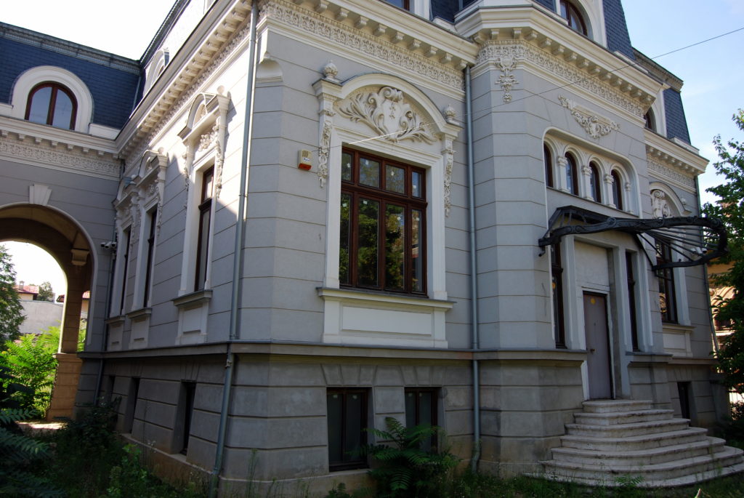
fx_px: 559
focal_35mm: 27
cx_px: 372
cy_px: 249
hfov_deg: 67.3
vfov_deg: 48.0
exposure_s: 1/125
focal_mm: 18
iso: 110
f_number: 5.6
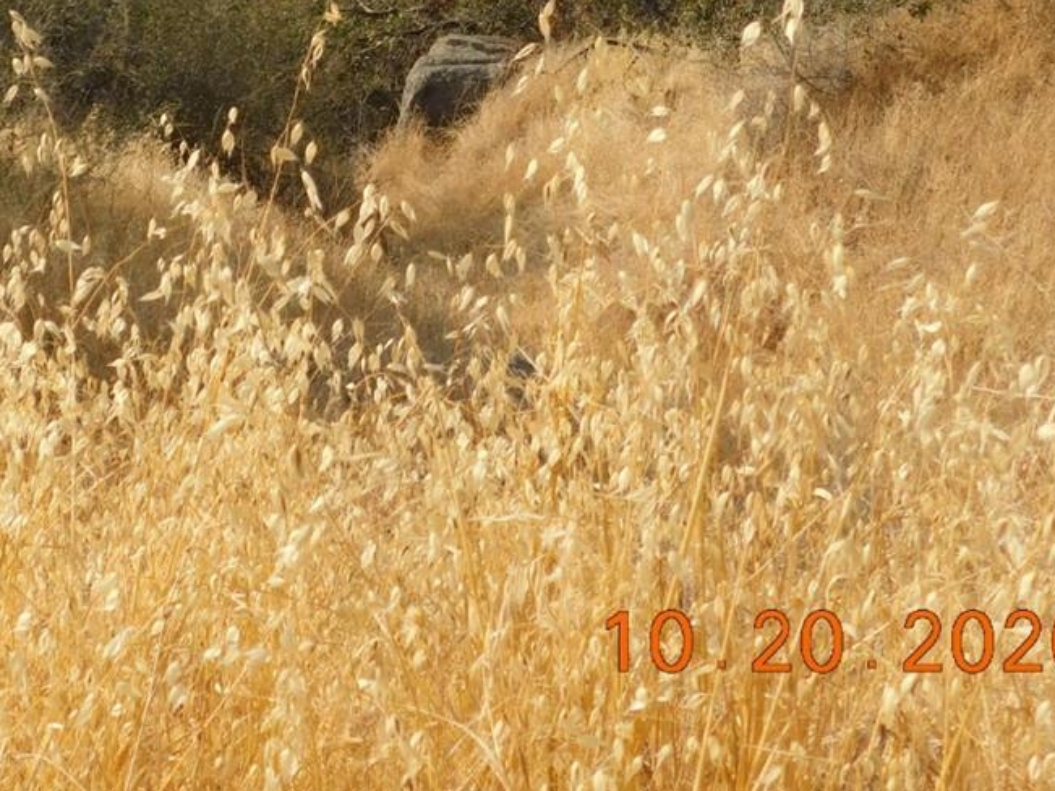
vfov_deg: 17.2
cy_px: -78
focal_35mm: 83
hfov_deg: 23.5
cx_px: 386
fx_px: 2529
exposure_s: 1/1000
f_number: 3.5
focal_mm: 6.3
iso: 125
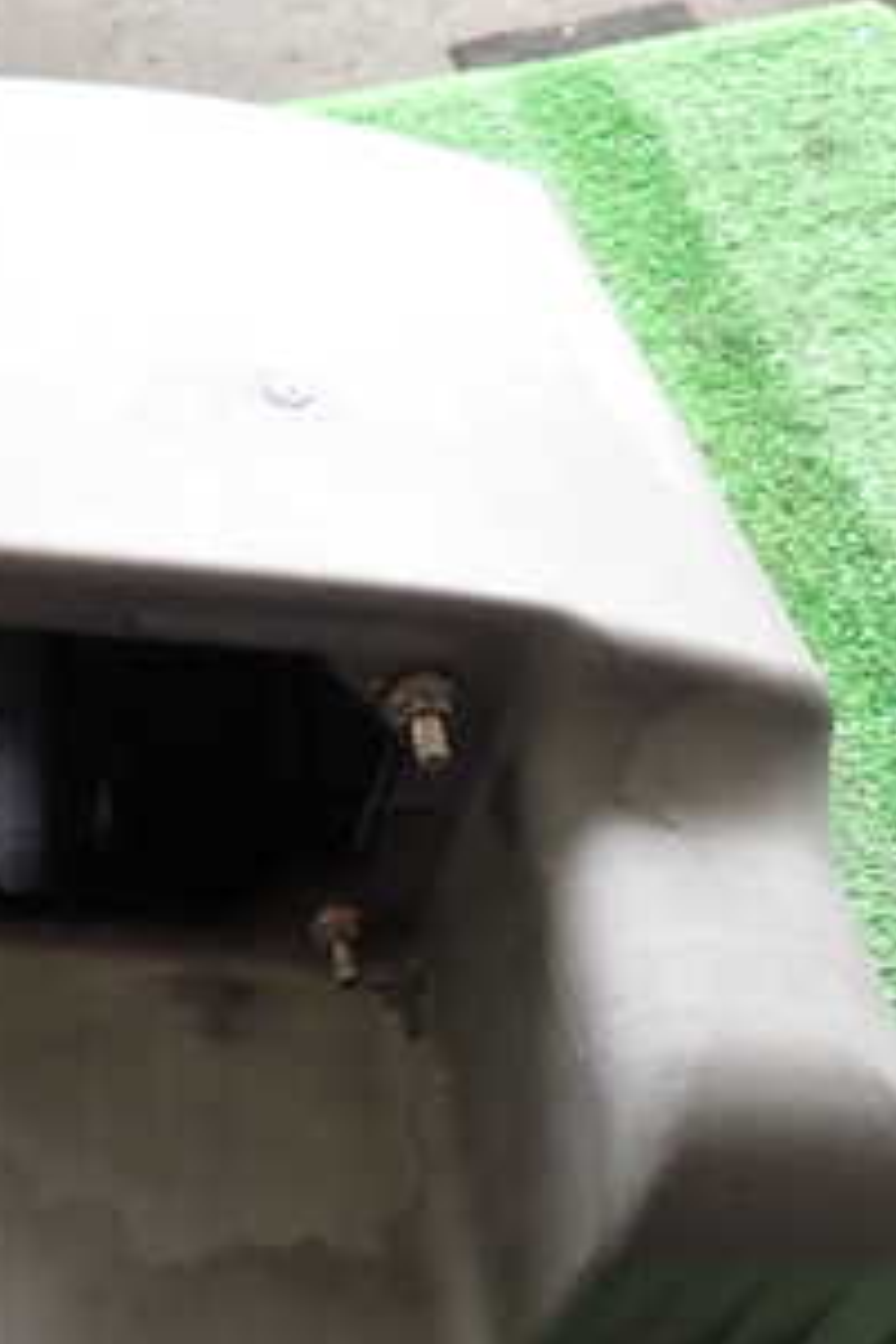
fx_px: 1941
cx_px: 166
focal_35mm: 52
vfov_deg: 37.8
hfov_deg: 25.5
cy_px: 892
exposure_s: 1/60
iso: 160
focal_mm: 4.5
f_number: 2
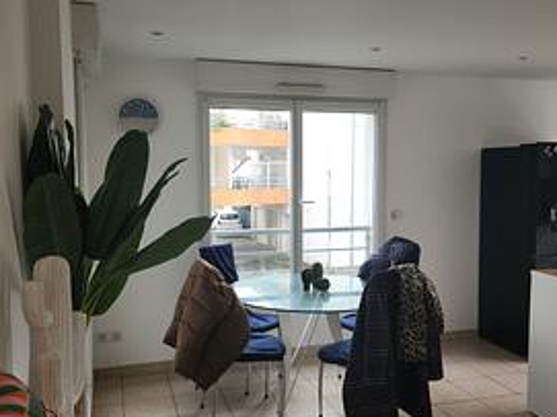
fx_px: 547
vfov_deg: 41.8
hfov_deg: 54.0
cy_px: 207
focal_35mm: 34
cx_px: 290
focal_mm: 5.4
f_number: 1.8
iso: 64
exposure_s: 1/180
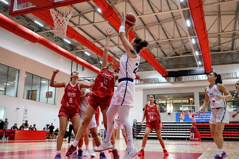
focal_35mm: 38
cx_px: 121
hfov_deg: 51.2
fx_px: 249
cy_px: 82
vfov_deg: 35.5
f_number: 3.5
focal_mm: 34.5
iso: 6400
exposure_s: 1/640
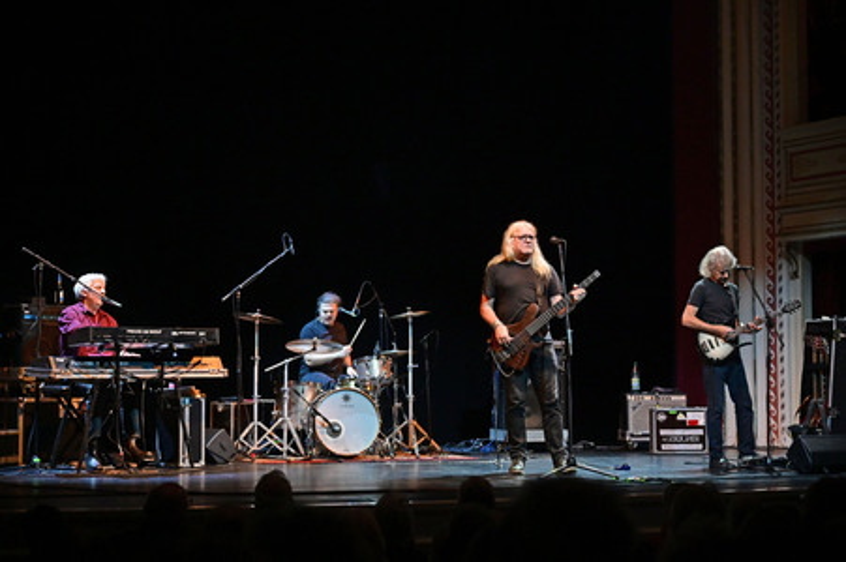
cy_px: 281
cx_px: 423
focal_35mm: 57
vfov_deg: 23.7
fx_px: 1338
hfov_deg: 35.1
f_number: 2.8
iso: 5000
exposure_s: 1/250
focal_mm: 57
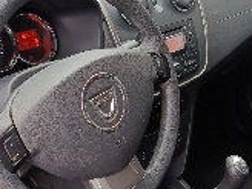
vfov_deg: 22.2
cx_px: 98
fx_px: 480
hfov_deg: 29.3
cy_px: 115
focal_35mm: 66
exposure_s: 1/100
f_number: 1.7
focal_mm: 5.24
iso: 945
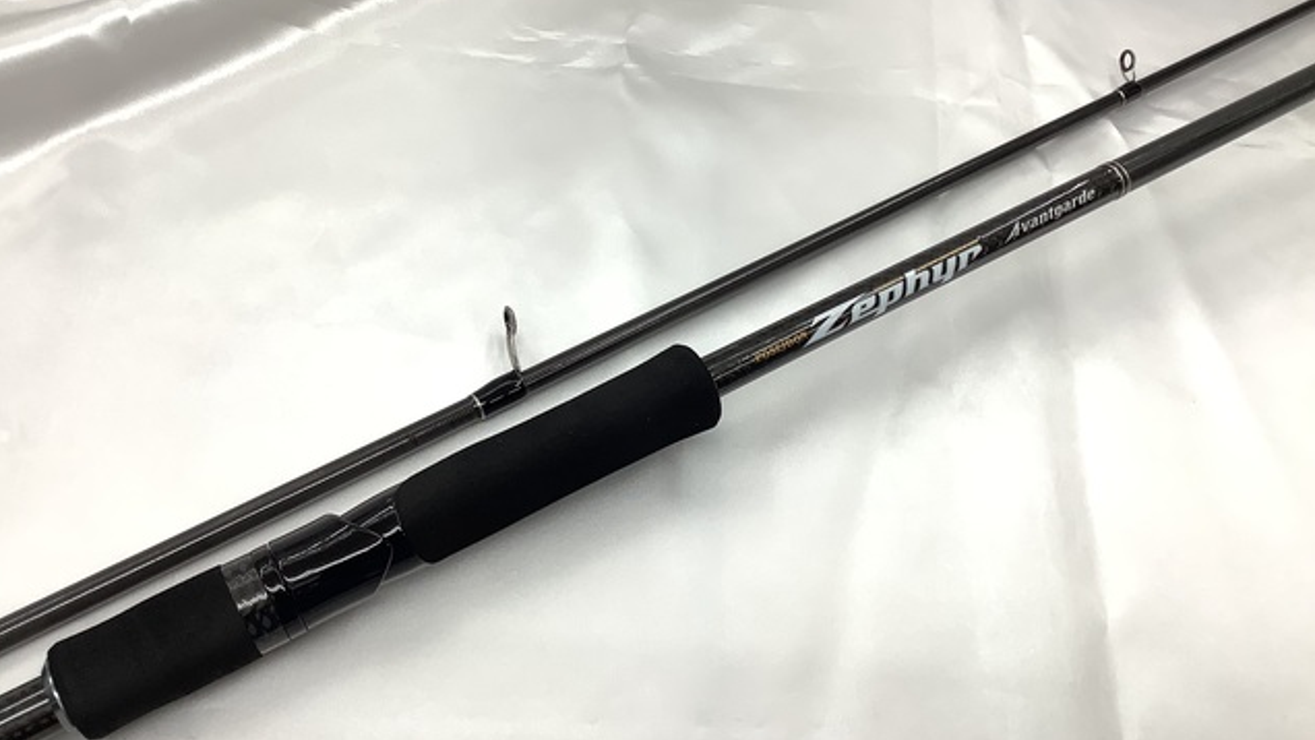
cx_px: 655
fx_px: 1186
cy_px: 335
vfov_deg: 34.6
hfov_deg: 58.0
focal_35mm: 34
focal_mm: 3.3
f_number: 2.4
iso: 50
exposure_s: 1/100
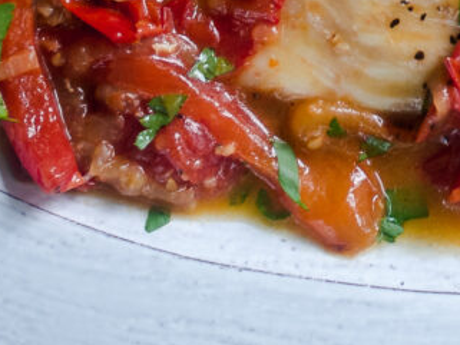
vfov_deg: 5.9
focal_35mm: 249
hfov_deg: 7.8
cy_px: -289
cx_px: 714
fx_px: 3310
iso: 200
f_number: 2.5
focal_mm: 25
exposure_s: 1/125
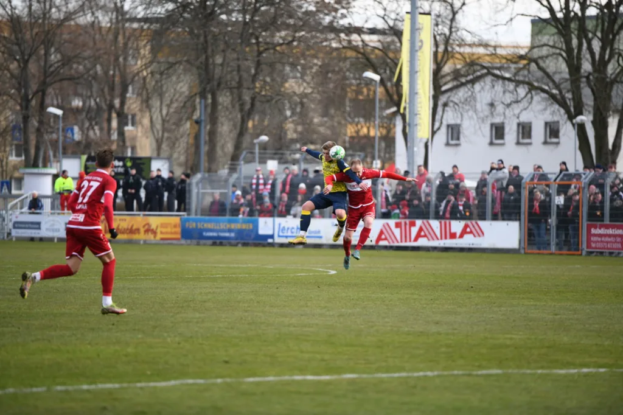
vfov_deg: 6.9
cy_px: 208
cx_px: 312
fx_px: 3460
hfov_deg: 10.3
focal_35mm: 200
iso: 720
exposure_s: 1/2500
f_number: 2.8
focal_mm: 200
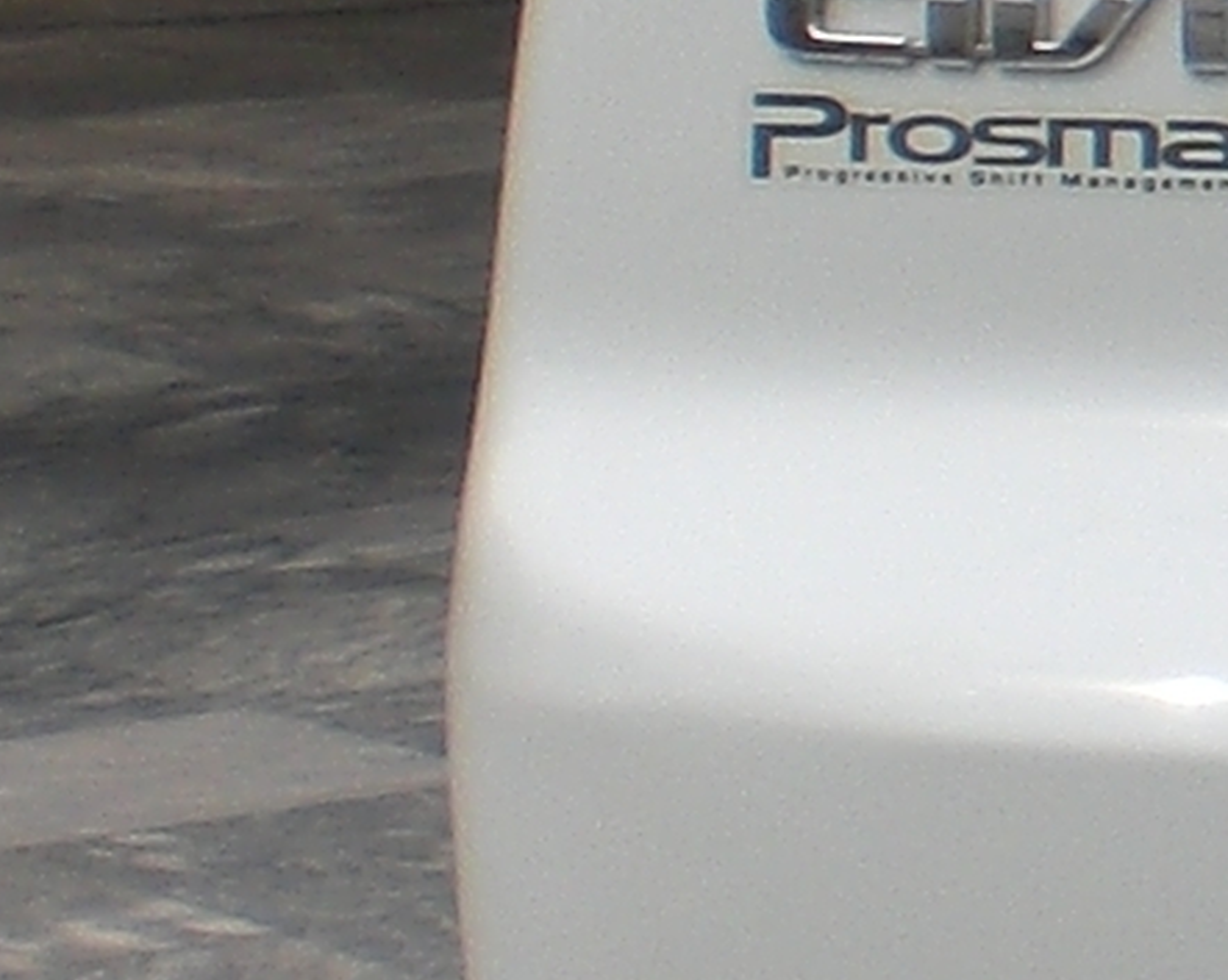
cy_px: 247
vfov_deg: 6.0
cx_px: 3867
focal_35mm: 258
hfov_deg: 6.7
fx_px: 9371
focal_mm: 6.3
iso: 50
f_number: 4.4
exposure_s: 1/320
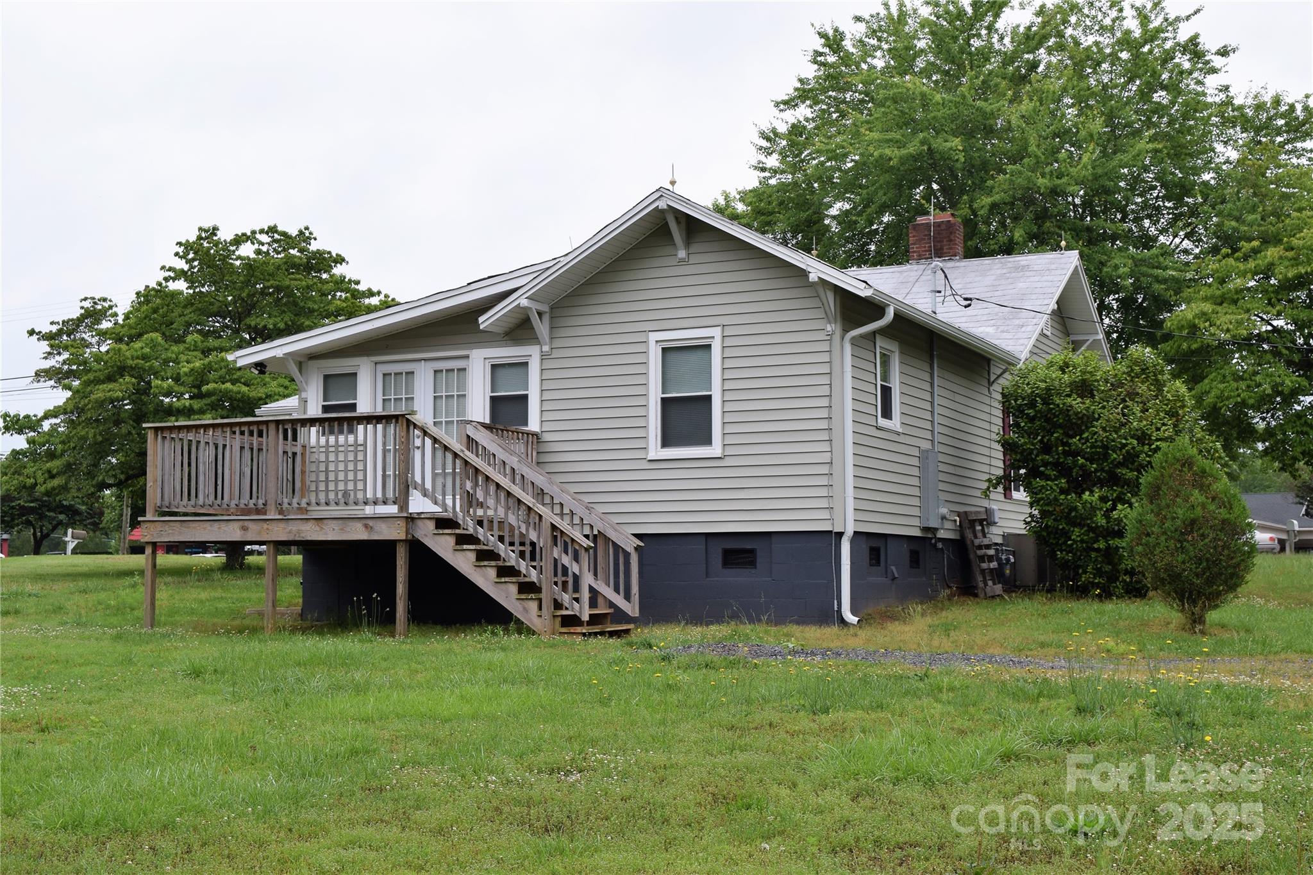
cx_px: 656
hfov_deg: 41.1
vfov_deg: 28.1
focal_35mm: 48
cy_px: 438
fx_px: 1750
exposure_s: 1/320
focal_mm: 32
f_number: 9
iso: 200
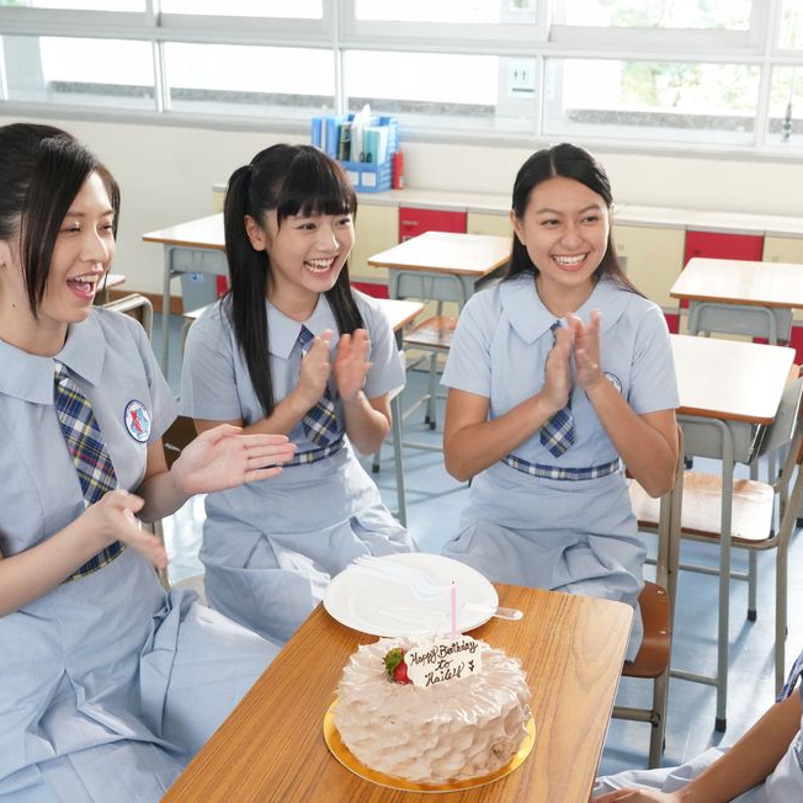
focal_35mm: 43
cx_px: 484
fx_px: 1129
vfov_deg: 39.2
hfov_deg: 39.0
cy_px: 406
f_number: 8
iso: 4000
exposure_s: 1/100
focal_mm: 33
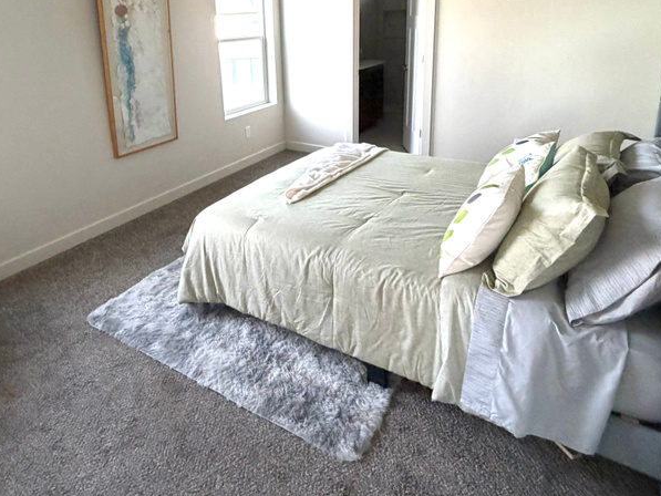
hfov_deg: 71.4
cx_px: 295
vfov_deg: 54.6
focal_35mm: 24
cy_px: 135
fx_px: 458
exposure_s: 1/103
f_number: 2.2
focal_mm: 2.22
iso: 320
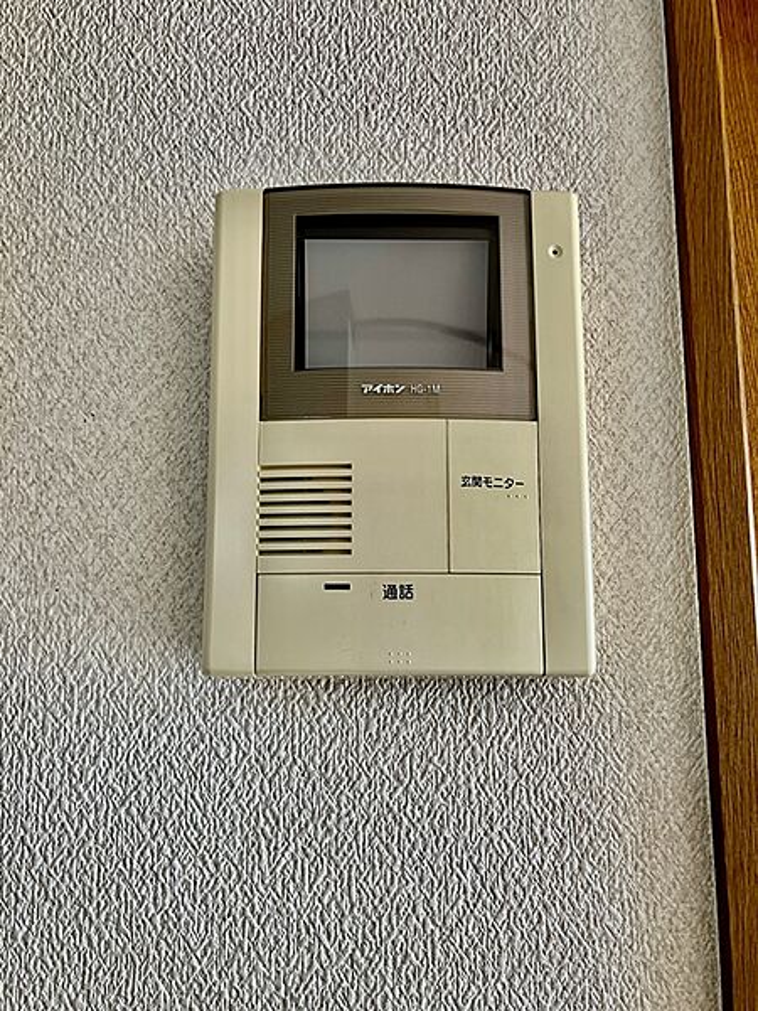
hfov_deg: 49.7
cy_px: 506
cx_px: 379
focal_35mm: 28
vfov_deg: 63.4
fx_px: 818
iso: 50
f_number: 1.8
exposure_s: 1/50
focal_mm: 3.99
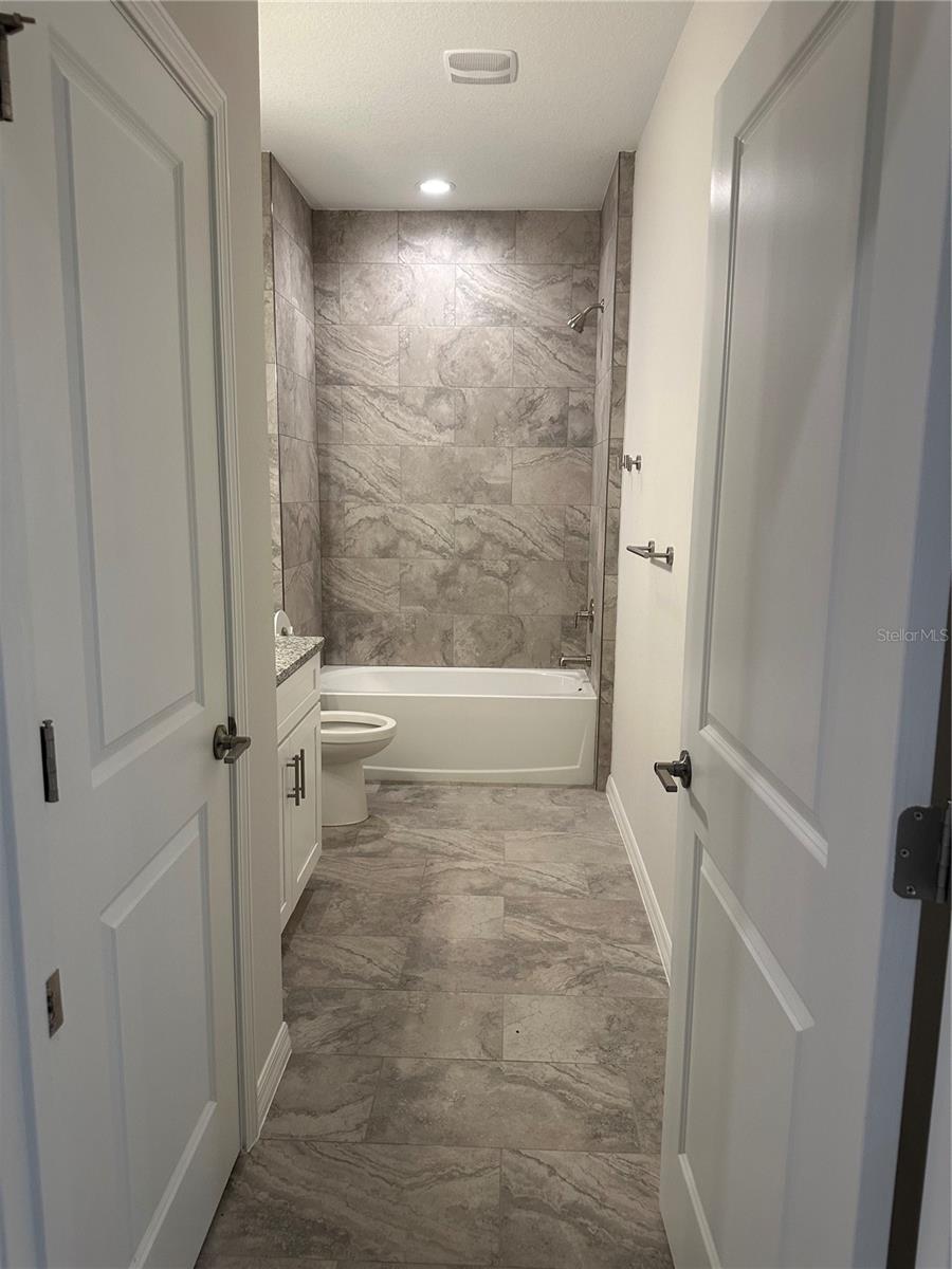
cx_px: 476
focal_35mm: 24
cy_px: 634
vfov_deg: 71.6
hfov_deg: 56.8
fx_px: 880
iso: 200
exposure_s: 1/120
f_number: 1.78
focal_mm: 6.86
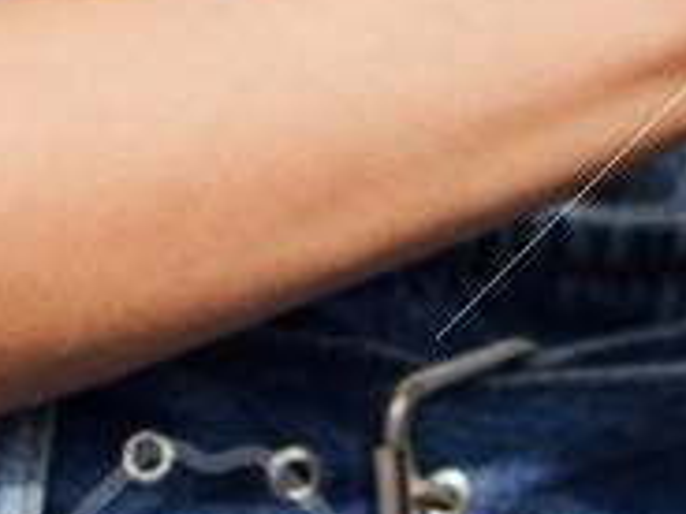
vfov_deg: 5.2
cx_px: 850
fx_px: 5390
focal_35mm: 272
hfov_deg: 7.2
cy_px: -885
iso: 125
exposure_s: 1/1250
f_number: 3.5
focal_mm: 40
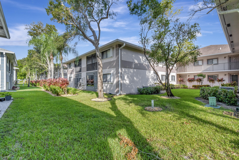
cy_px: 80
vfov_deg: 77.3
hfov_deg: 100.4
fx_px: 100
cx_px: 120
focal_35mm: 15
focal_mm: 10
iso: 500
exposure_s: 1/800
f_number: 8
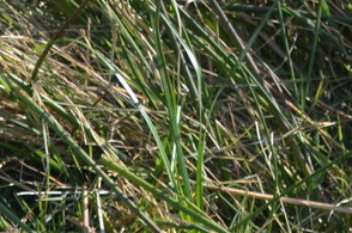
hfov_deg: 1.1
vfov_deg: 0.7
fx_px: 19113
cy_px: 321
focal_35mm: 1958
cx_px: -235
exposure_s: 1/500
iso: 250
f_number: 5.6
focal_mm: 300
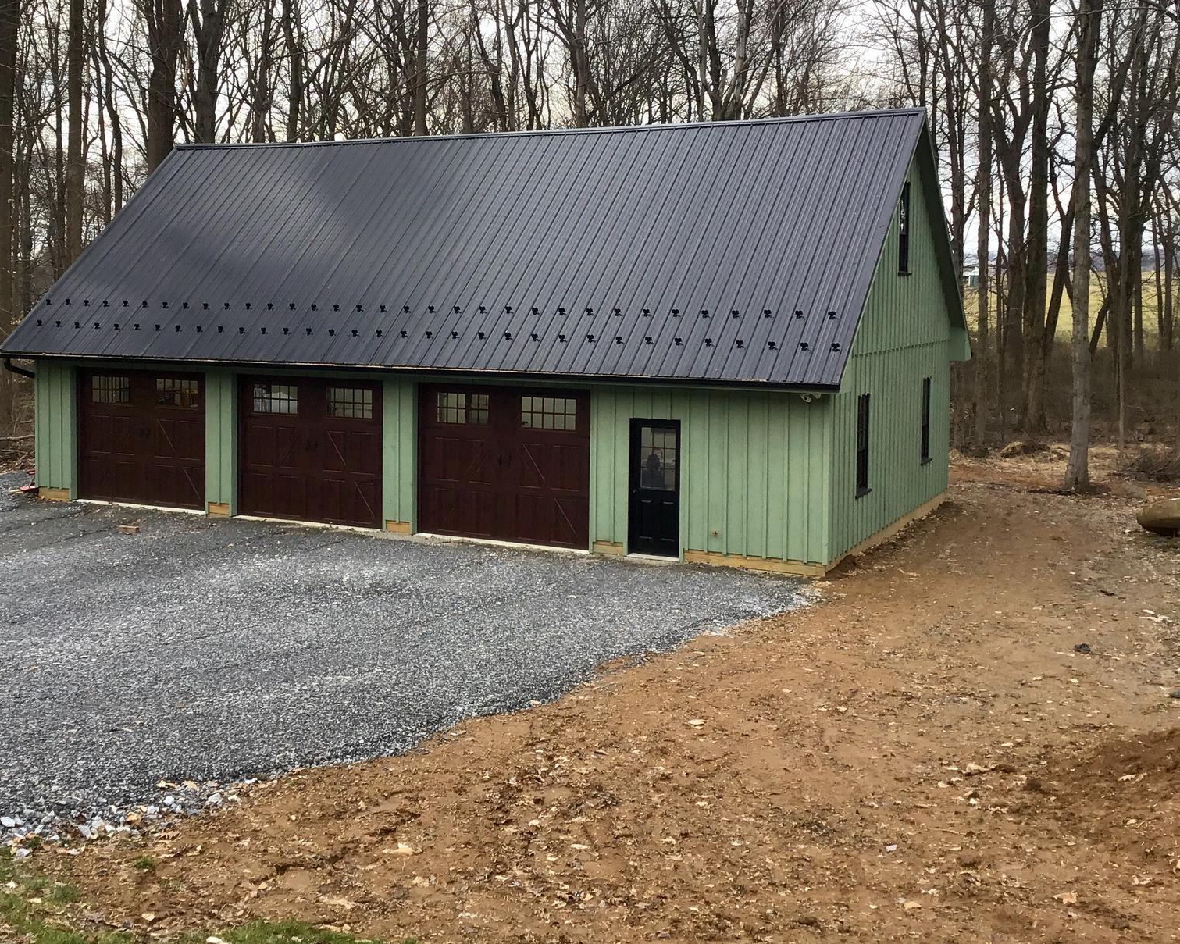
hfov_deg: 44.6
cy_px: 361
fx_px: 1432
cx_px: 485
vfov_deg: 36.3
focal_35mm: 41
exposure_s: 1/120
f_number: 2.4
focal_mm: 3.3
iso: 32
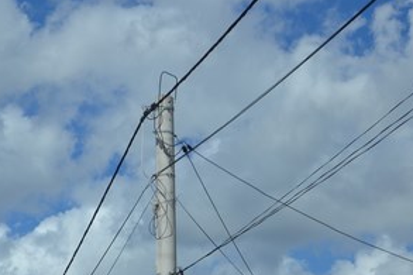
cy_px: 362
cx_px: 196
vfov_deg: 10.2
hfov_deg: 15.7
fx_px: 1502
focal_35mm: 131
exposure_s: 1/200
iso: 100
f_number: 7.1
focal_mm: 32
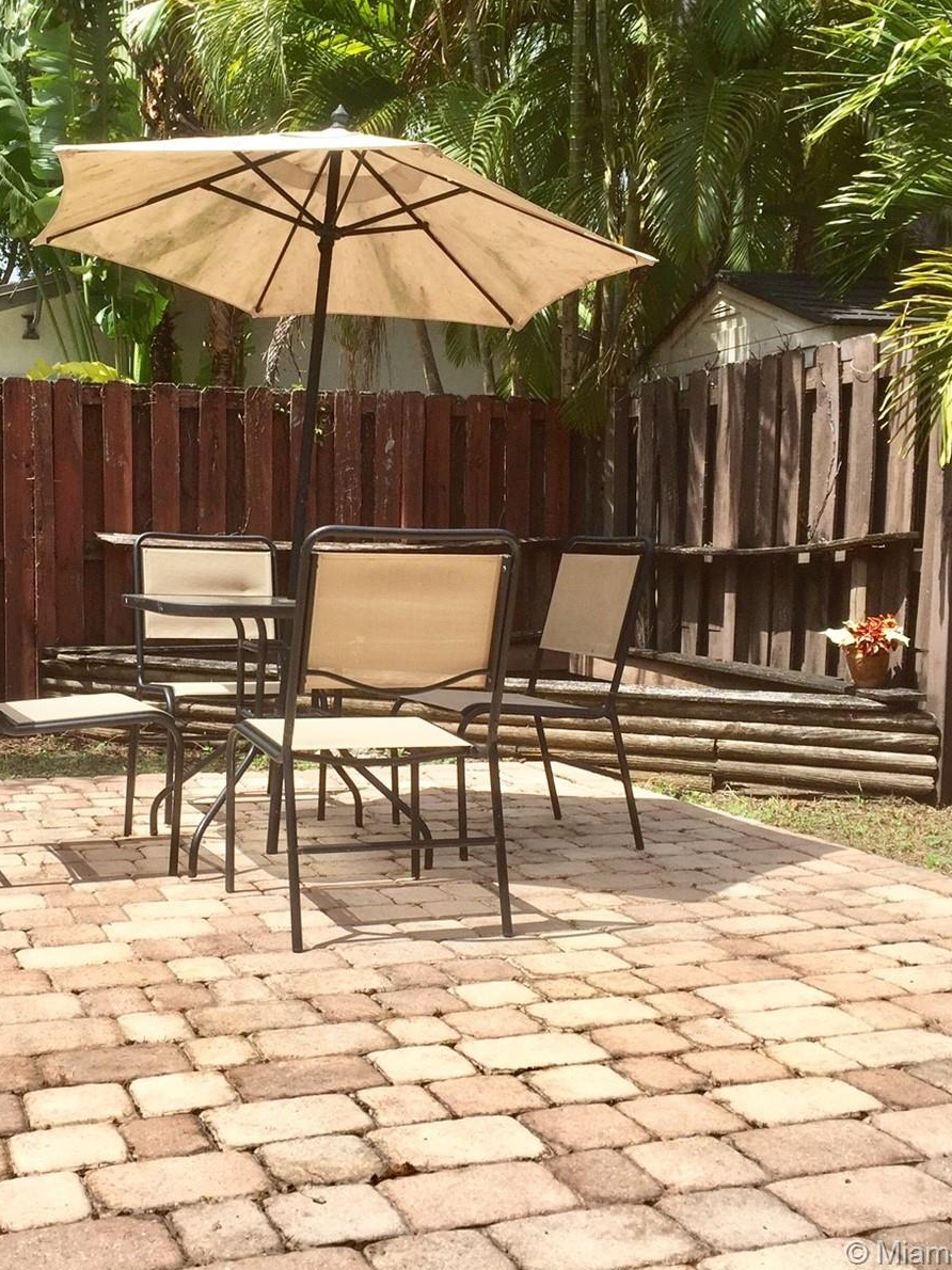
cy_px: 634
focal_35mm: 39
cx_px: 337
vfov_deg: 47.9
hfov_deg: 36.5
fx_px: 1431
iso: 32
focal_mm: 4.15
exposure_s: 1/2639
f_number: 2.2
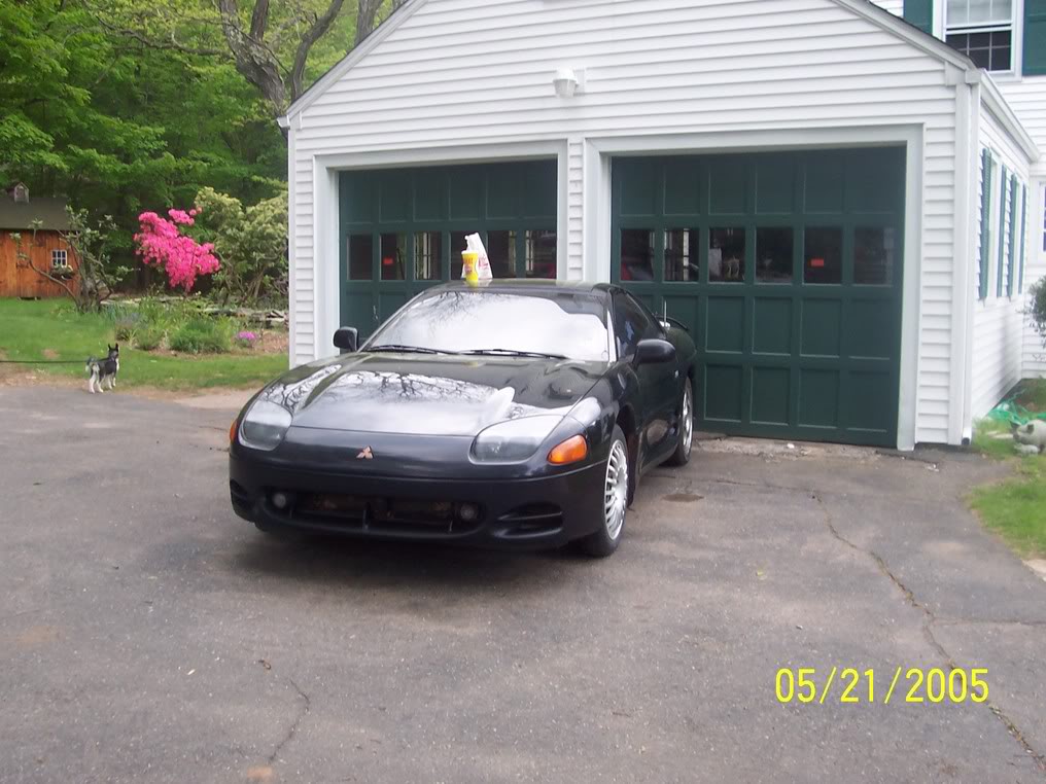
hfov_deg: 50.1
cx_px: 523
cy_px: 392
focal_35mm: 37
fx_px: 1118
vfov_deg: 38.7
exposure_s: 1/90
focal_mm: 5.6
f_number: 2.8
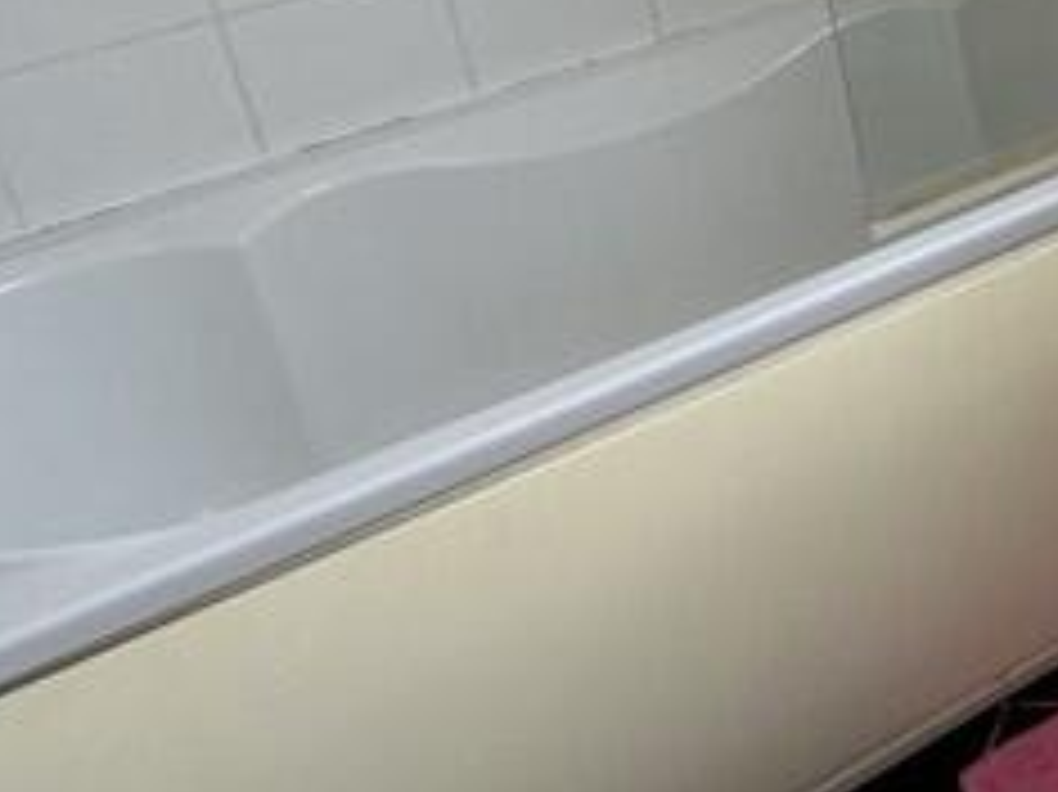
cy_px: -63
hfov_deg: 24.0
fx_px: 1863
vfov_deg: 22.7
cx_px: 1643
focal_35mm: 61
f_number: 2.2
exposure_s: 1/100
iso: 50
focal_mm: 2.22
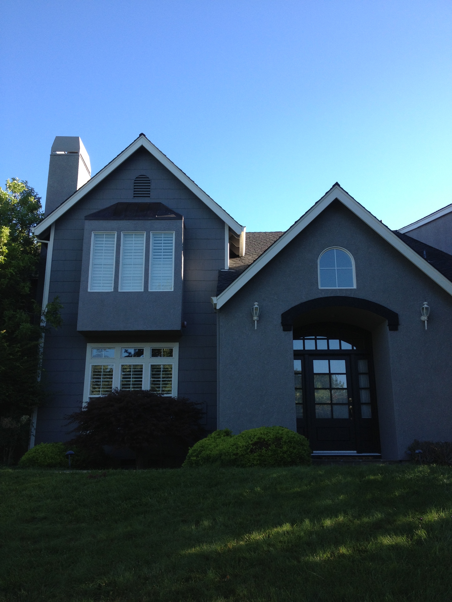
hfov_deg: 40.7
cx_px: 226
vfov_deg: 52.6
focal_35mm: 35
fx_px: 609
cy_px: 301
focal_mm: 4.28
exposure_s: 1/409
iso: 50
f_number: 2.4
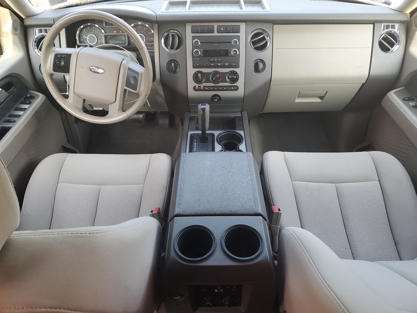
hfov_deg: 67.3
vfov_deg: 53.1
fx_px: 313
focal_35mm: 26
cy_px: 156
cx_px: 208
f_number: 1.5
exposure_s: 1/100
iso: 76
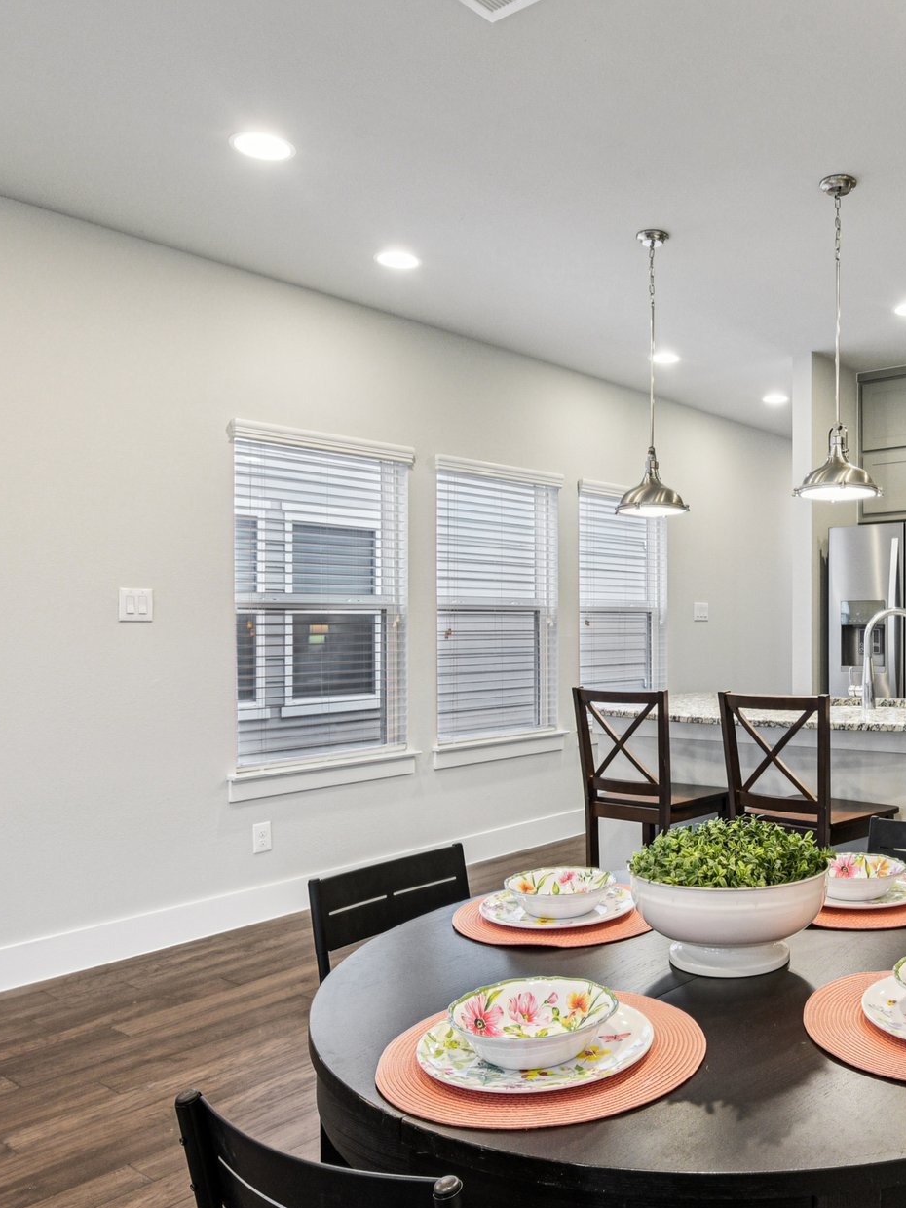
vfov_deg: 65.3
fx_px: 942
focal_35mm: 27
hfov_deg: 48.5
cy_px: 632
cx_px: 724
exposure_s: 1/15
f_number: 8
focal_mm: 17
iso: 1600
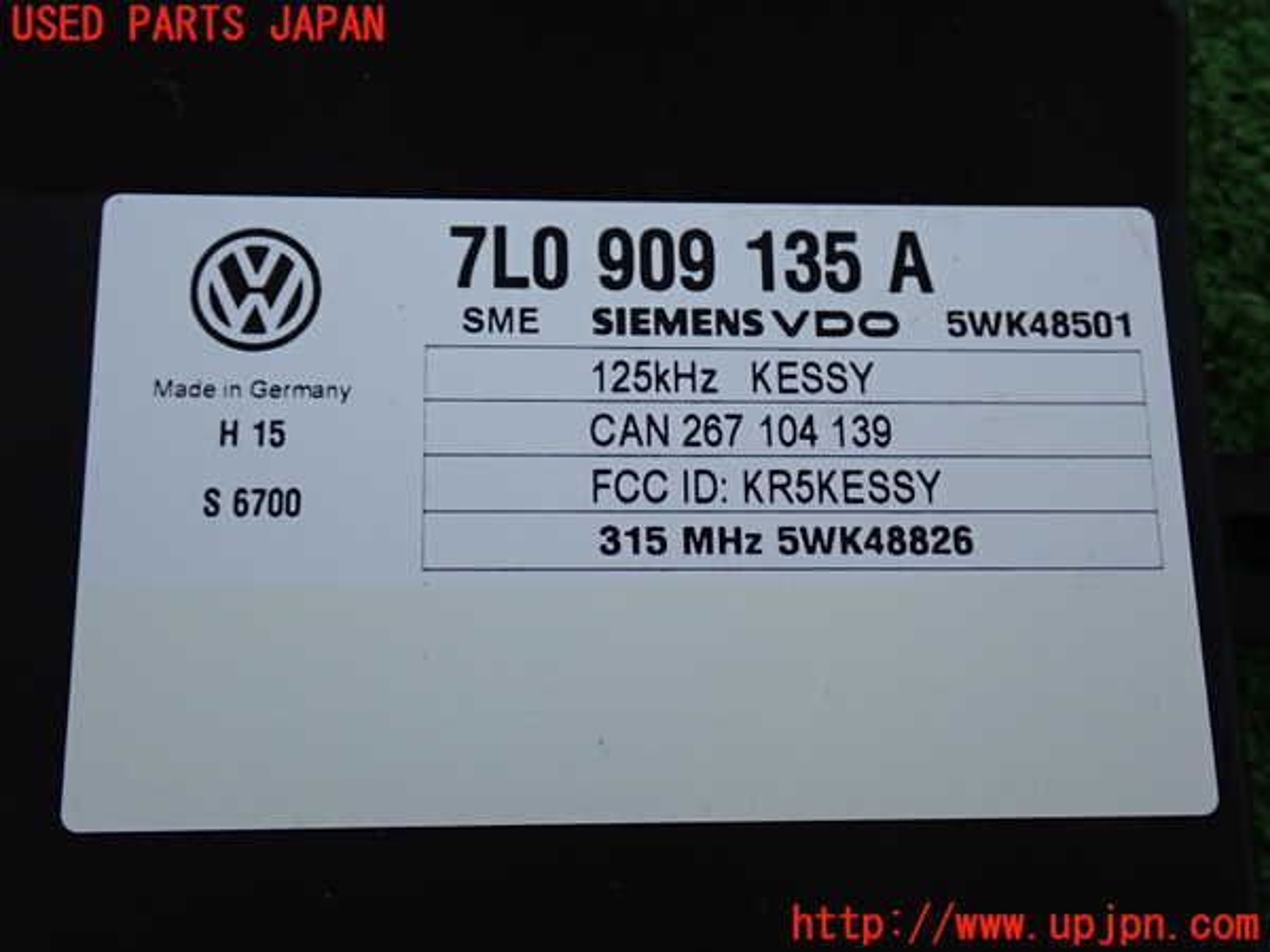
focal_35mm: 44
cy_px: 476
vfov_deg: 32.9
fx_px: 1614
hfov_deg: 42.9
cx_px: 635
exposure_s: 1/40
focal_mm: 7.84
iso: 400
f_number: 2.9
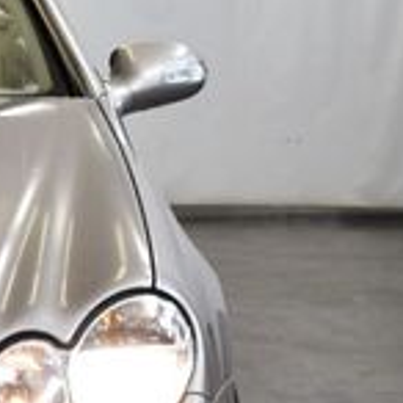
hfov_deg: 8.4
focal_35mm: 201
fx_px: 2647
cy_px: 295
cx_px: -309
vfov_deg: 8.7
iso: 800
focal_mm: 27
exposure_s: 1/200
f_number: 4
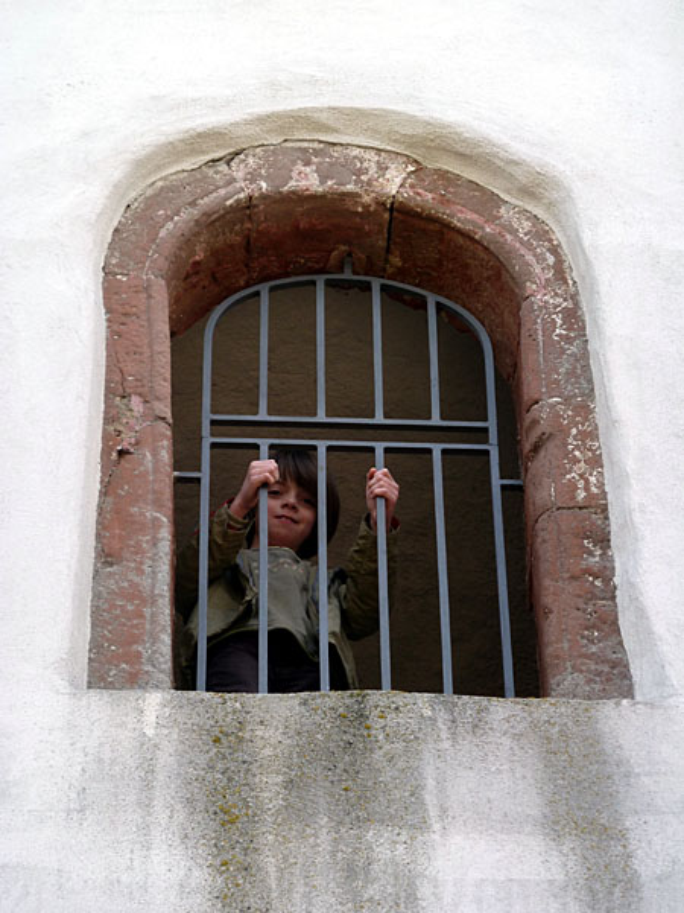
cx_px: 342
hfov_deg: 7.6
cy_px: 456
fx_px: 5164
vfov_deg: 10.1
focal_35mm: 196
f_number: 4.5
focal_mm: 32.1
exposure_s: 1/125
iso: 80
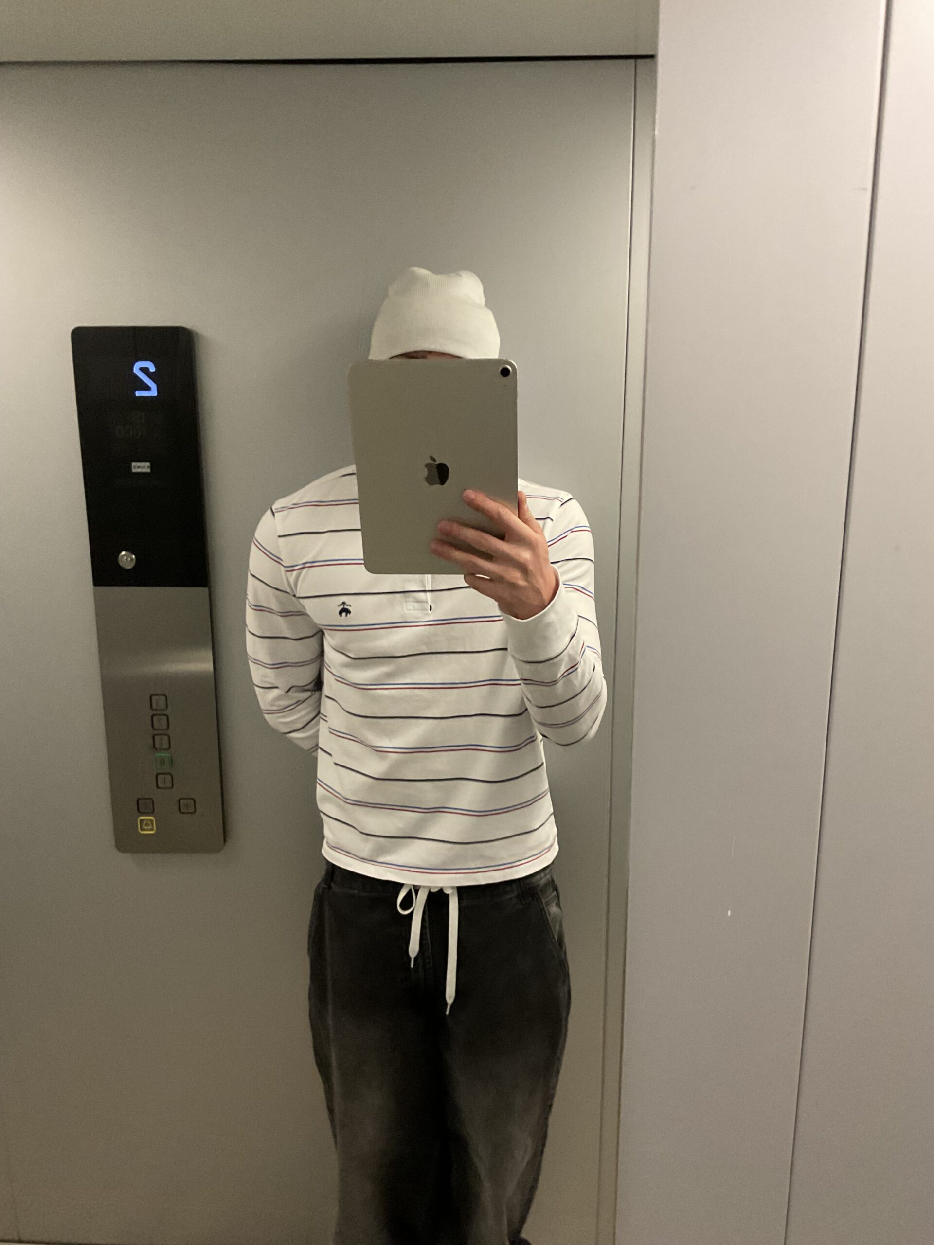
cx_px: 467
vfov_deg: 61.7
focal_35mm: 29
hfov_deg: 48.2
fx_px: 1043
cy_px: 622
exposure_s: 1/60
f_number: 1.8
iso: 320
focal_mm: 3
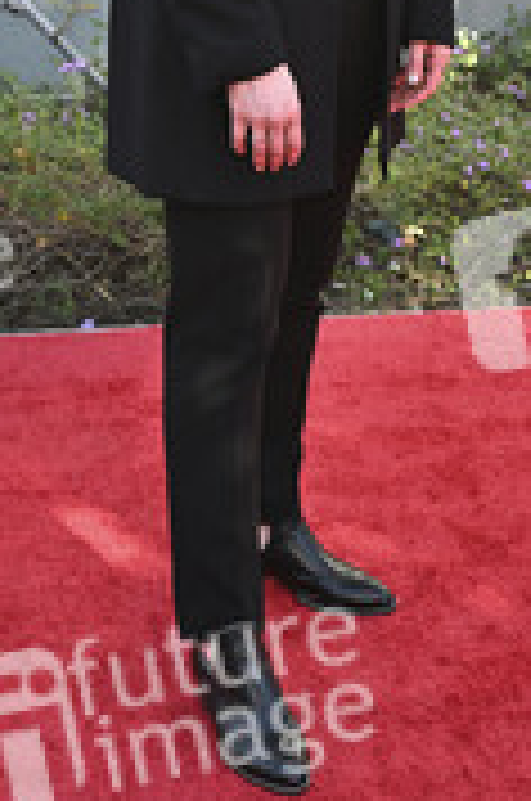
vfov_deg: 22.0
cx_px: 274
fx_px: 1999
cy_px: 40
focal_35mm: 90
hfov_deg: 15.1
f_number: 5.6
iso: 640
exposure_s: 1/320
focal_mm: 40
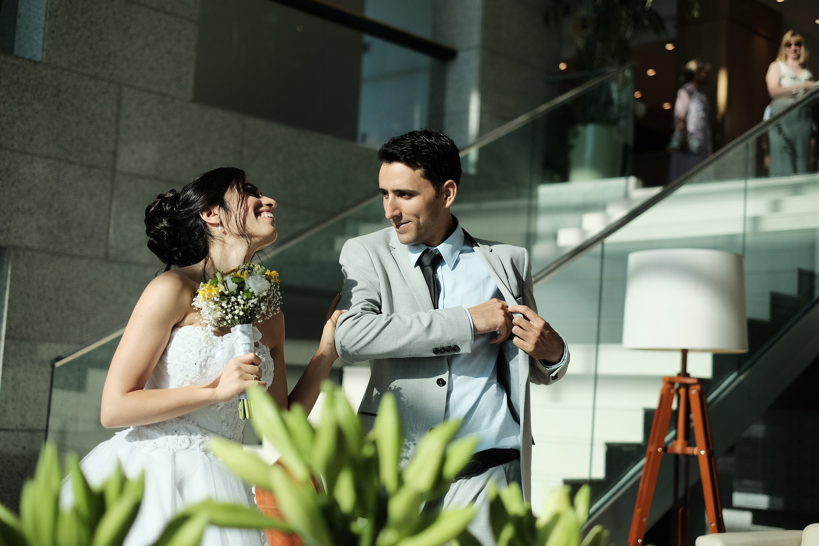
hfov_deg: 37.5
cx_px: 410
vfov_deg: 25.5
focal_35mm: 53
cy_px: 273
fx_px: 1206
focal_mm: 35
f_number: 1.8
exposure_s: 1/4000
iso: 500
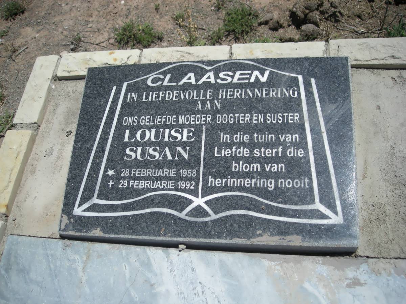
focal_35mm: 35
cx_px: 203
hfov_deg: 52.6
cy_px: 152
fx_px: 411
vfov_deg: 40.7
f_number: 5.7
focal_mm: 5.7
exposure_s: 1/400
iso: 50
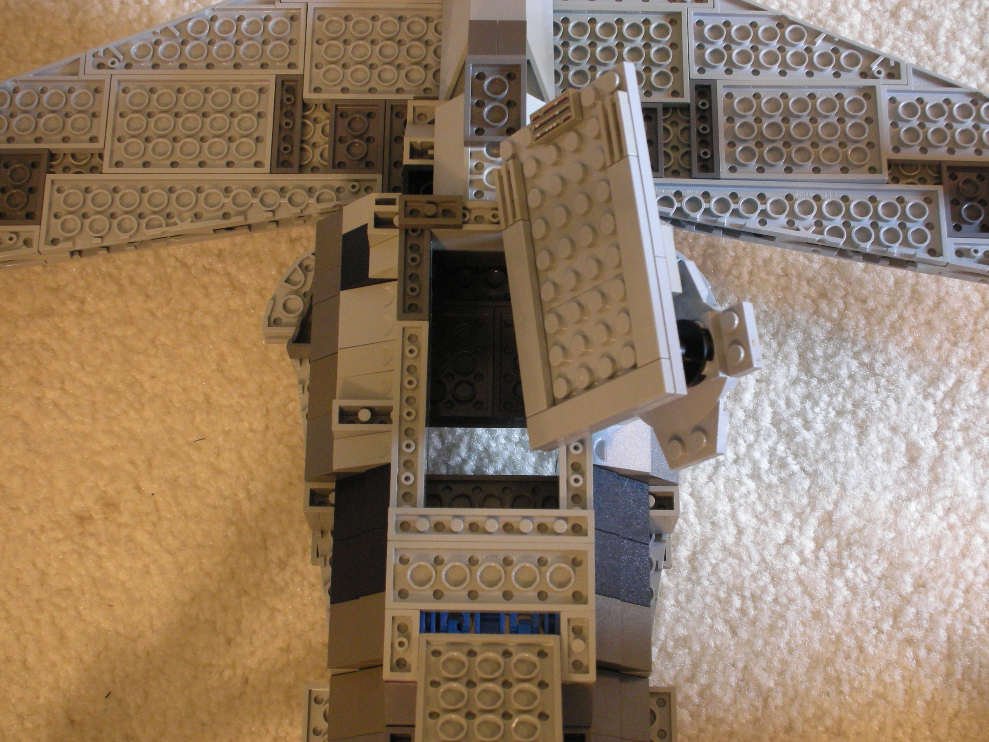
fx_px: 1743
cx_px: 494
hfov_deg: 31.7
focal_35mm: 61
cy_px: 371
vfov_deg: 24.0
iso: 200
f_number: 4
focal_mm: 10.1
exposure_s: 1/2.4
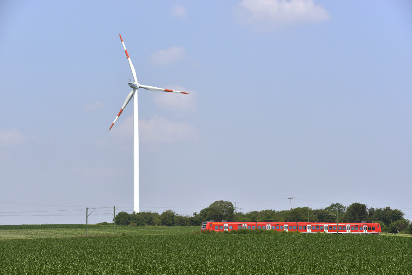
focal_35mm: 125
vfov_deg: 11.0
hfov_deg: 16.4
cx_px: 206
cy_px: 138
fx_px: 1431
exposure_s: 1/1250
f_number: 9
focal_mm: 125
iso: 400
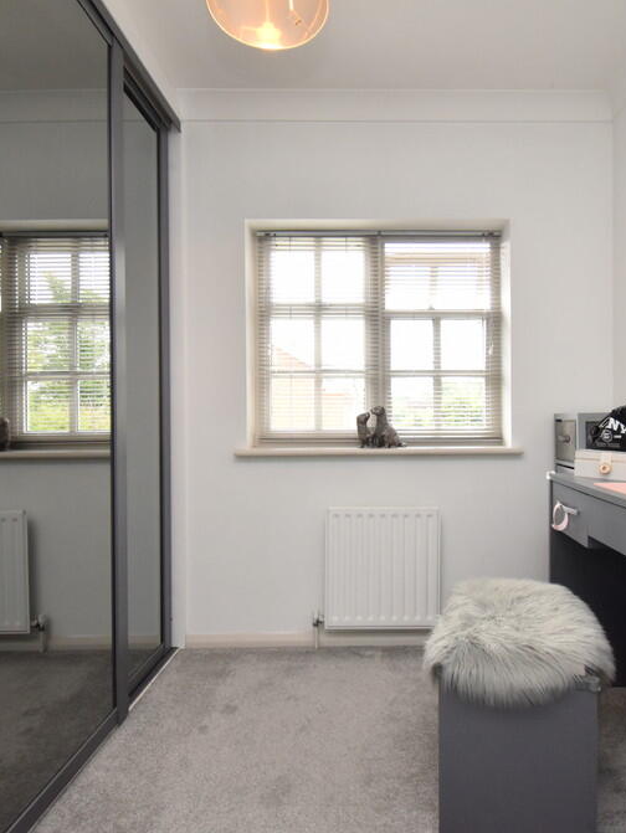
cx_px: 375
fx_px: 530
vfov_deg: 76.4
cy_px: 423
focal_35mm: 22
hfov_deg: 60.6
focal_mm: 10
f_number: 4.5
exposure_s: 1/125
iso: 1000
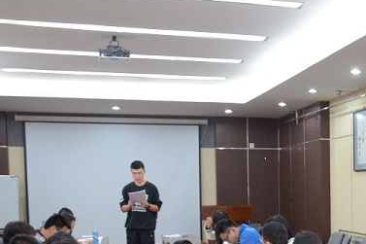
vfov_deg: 20.0
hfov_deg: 27.5
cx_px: 417
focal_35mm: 66
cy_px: 245
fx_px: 671
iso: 1250
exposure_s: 1/30
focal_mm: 18
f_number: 5
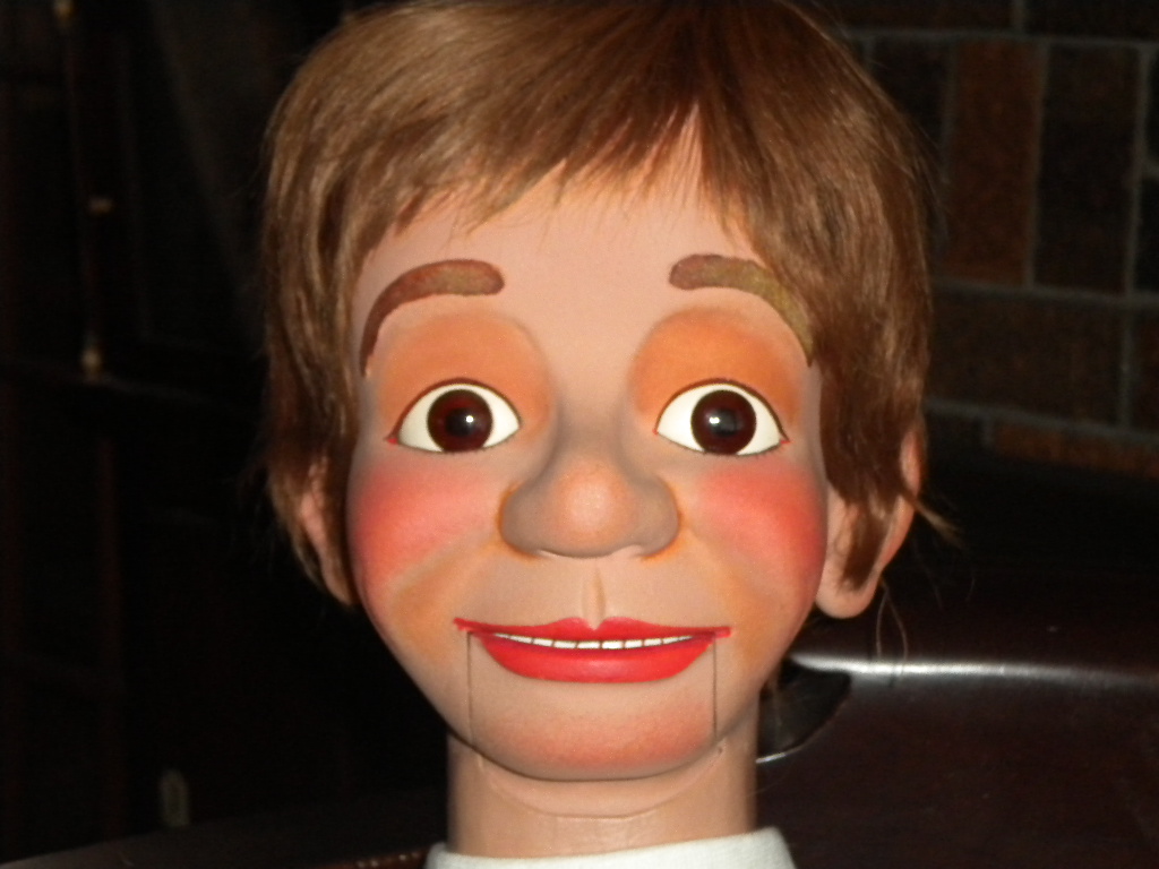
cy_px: 434
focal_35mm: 105
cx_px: 580
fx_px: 3516
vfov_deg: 14.1
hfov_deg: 18.7
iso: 400
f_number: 5.9
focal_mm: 18.9
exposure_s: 1/60
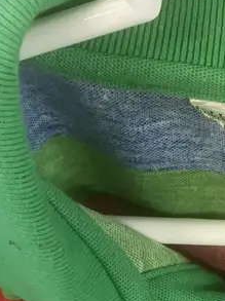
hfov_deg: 14.4
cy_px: 232
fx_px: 851
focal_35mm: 98
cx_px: 294
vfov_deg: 19.9
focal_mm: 3.99
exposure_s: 1/50
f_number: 1.8
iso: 250
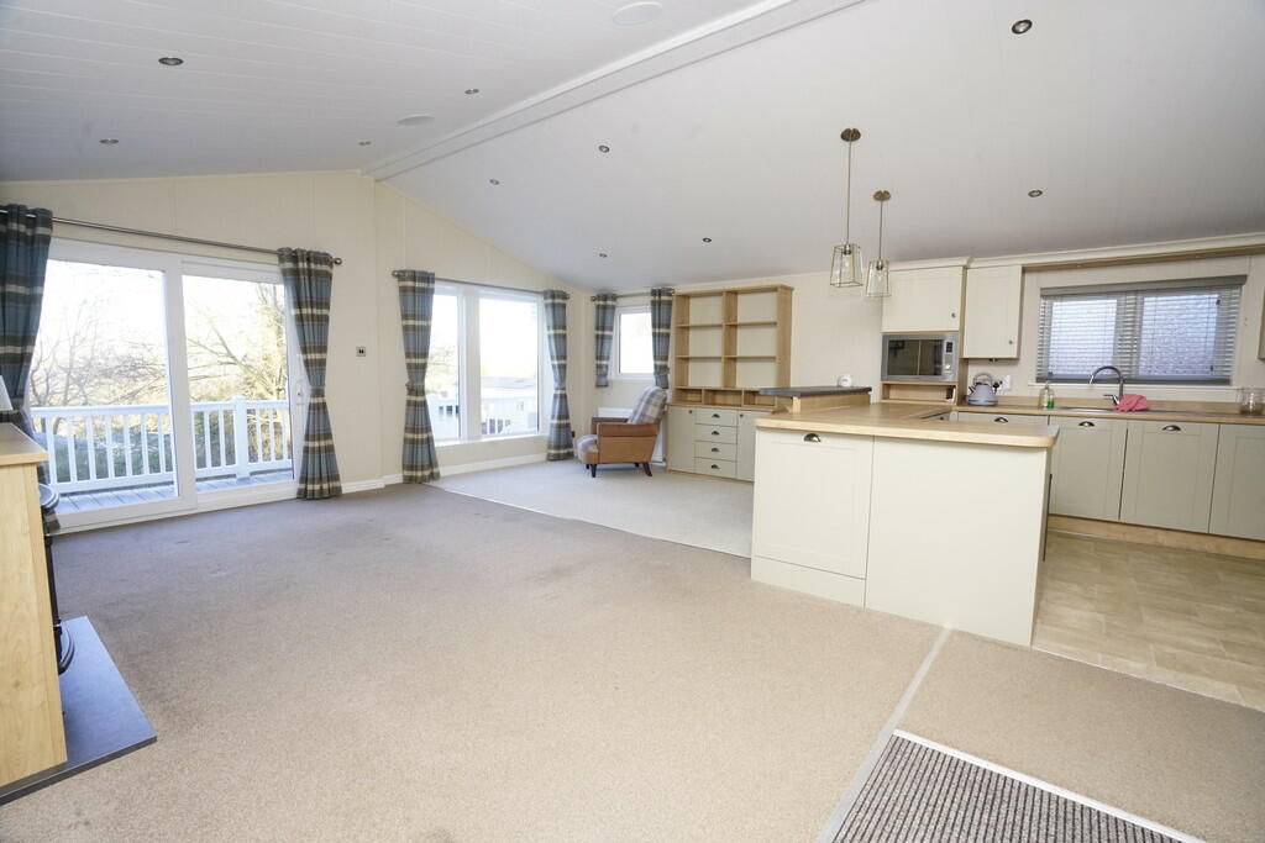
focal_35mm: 16
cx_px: 632
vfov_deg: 73.8
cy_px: 422
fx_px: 562
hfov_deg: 96.7
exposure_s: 1/60
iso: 2000
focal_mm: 16
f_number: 10
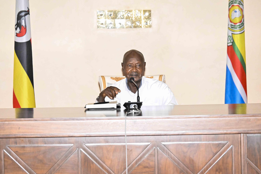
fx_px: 1450
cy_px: 87
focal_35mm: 200
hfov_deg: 10.3
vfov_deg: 6.9
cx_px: 130
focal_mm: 200
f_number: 6.3
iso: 25600
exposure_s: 1/3200
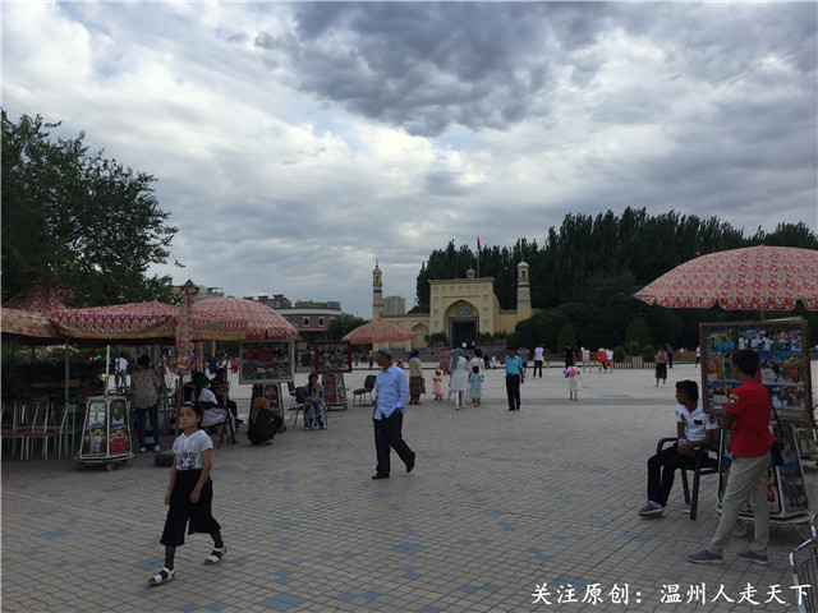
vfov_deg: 48.2
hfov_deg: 61.7
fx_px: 685
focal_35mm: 29
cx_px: 409
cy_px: 306
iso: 32
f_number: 2.2
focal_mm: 4.15
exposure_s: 1/791
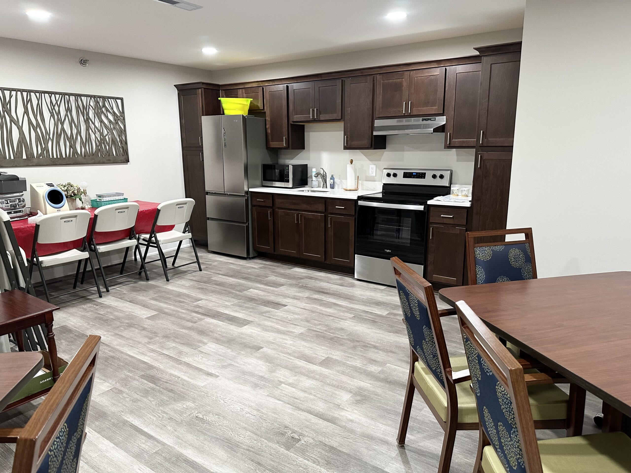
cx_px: 316
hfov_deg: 71.6
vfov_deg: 56.8
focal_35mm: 24
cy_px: 236
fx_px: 437
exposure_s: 1/60
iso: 250
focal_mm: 6.86
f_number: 1.78
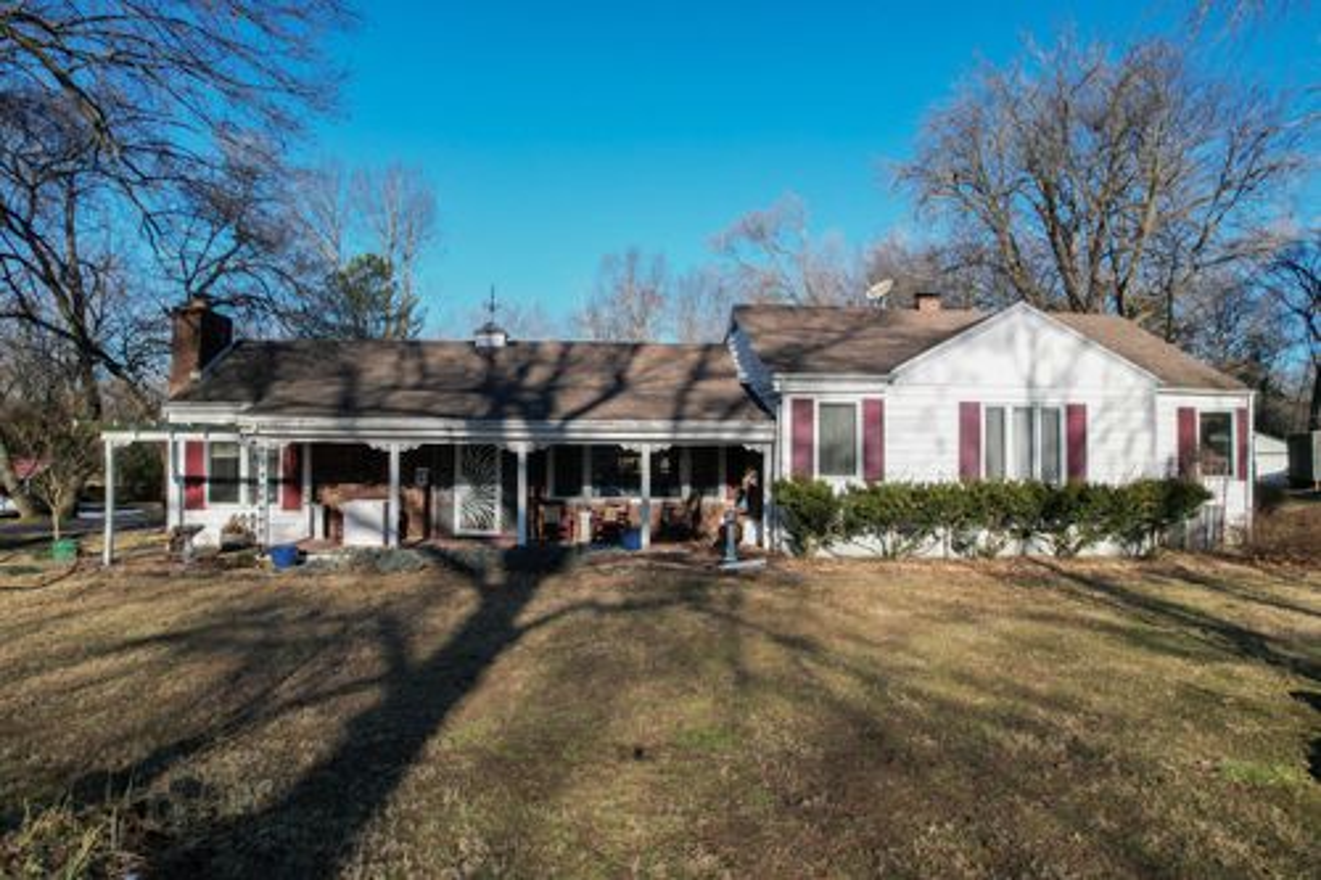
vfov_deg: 57.2
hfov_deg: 78.6
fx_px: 807
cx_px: 660
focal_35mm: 22
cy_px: 440
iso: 150
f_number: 2.8
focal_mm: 8.38
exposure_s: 1/90
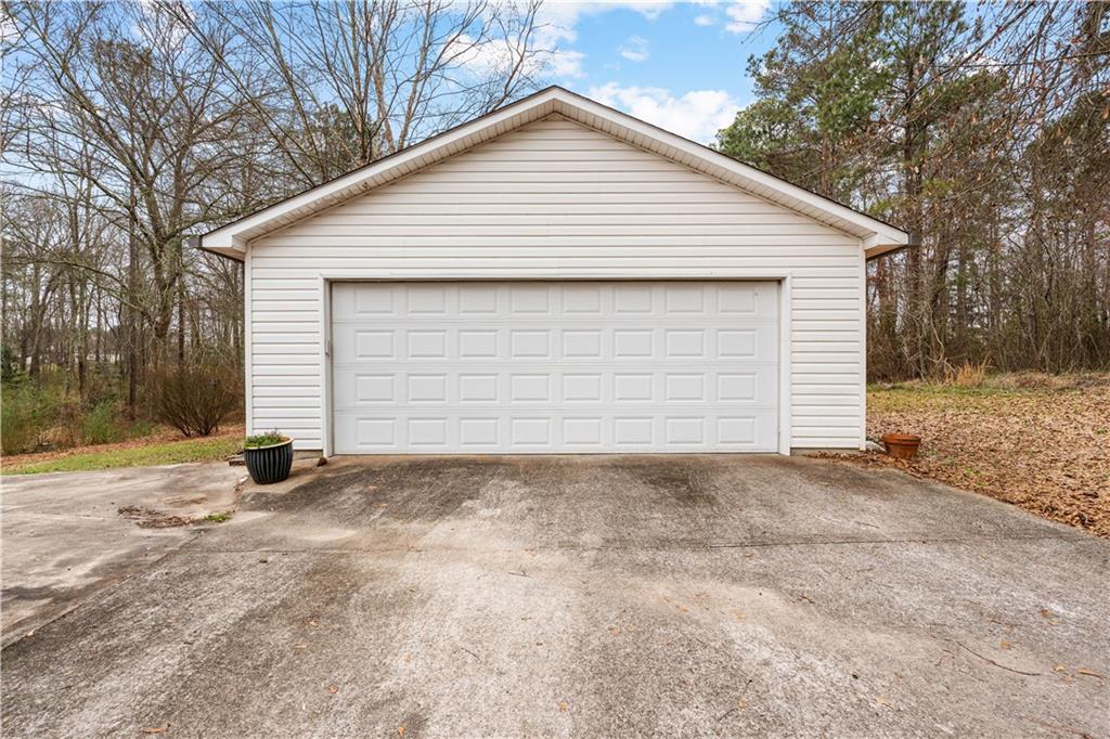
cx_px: 555
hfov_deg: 96.8
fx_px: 493
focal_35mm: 16
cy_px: 370
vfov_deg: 73.7
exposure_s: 1/200
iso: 250
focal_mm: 16
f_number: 8
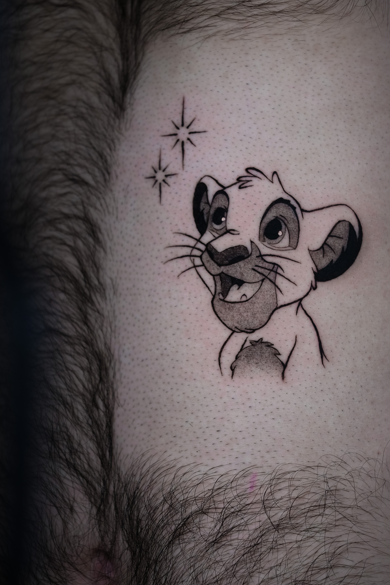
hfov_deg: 7.8
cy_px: 276
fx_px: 2843
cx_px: 266
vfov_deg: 11.7
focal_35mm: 175
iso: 400
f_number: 2.8
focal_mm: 80
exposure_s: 1/100
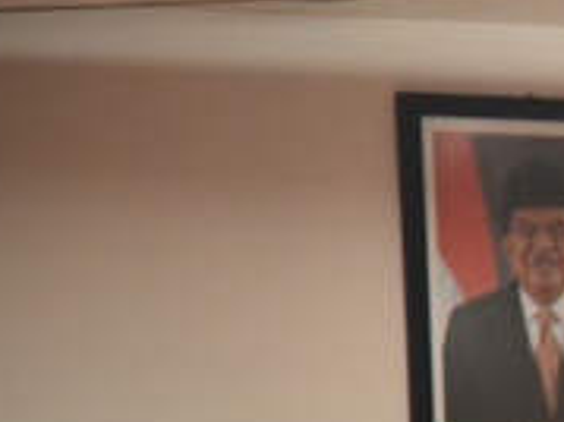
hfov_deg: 3.0
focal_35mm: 644
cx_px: 1553
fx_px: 10486
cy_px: 940
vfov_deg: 2.3
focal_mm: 120
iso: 3200
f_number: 4
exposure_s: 1/100
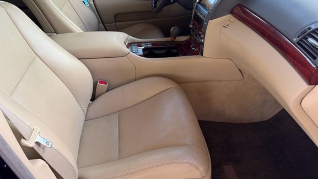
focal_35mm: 29
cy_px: 68
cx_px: 150
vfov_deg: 40.0
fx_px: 245
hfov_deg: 66.0
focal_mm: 6.76
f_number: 1.78
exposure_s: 1/121
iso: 125
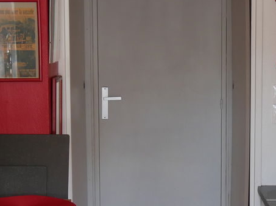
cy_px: 133
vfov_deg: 14.9
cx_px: 194
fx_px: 789
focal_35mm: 99
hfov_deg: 19.8
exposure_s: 1/60
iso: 640
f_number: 3.5
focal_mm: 14
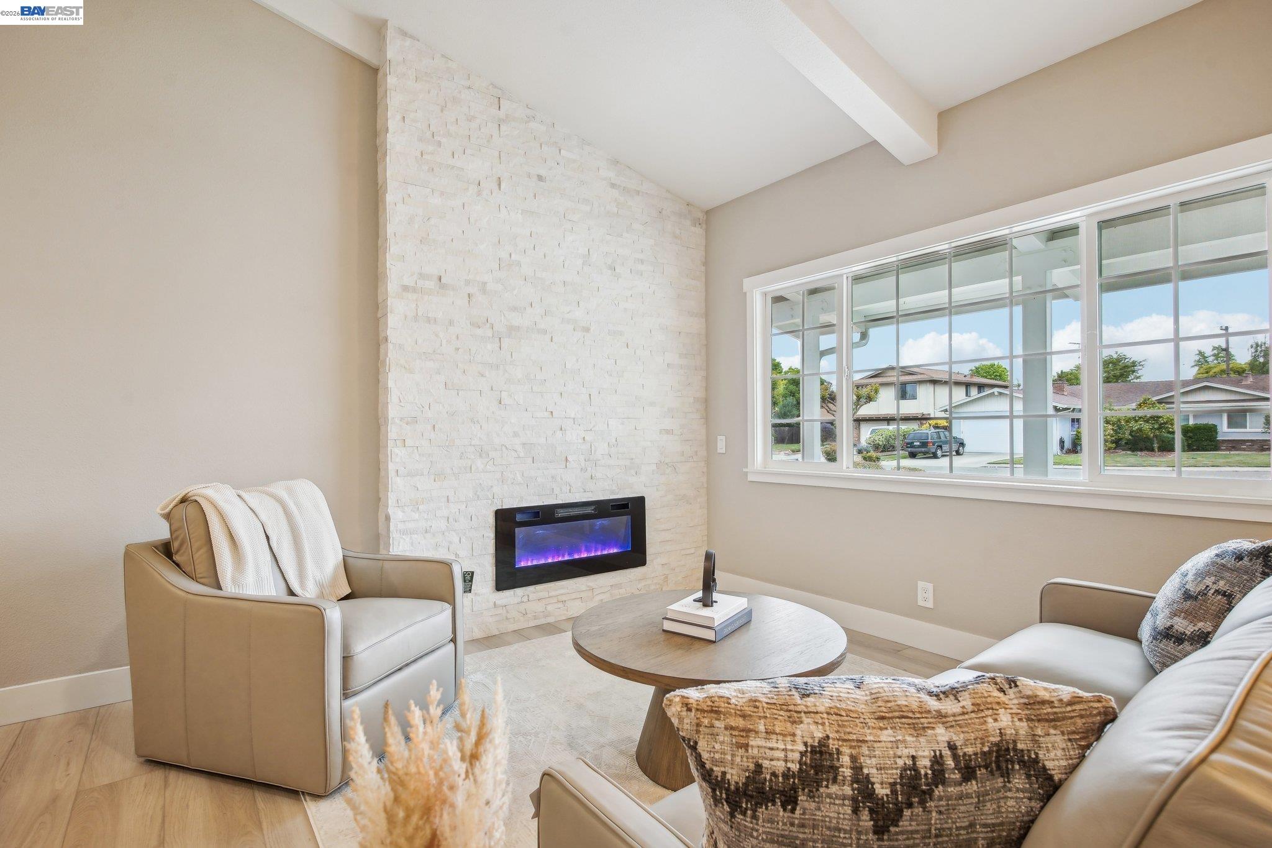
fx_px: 601
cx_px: 636
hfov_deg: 93.3
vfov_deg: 70.4
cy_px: 424
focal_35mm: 17
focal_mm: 17
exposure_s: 1/15
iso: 400
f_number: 8
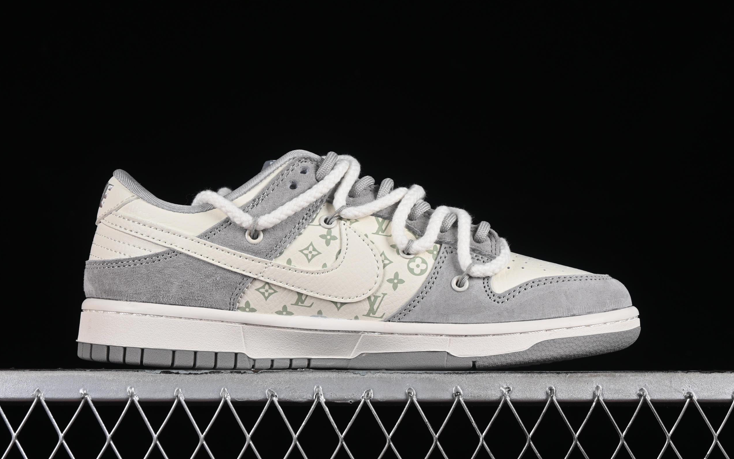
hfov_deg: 24.6
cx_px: 360
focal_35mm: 84
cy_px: 208
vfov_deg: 15.5
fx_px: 1680
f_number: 8
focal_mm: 50
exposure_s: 1/80
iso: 160
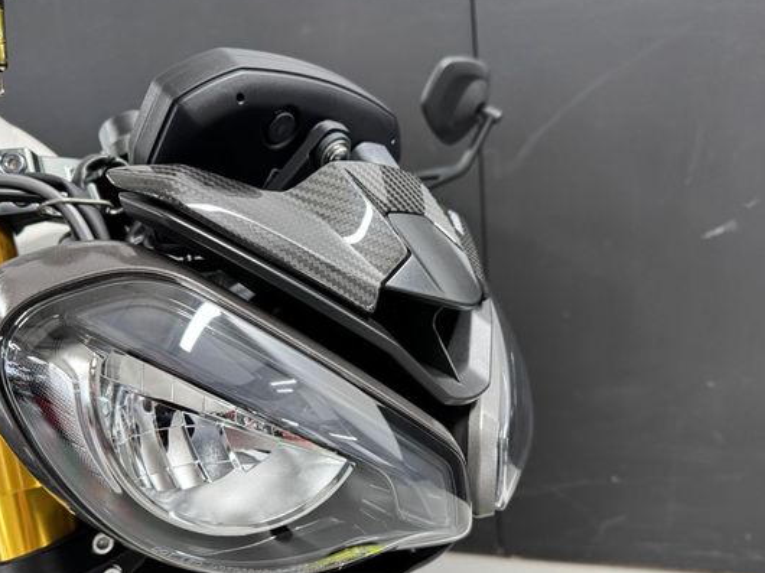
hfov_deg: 61.7
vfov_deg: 48.0
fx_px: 641
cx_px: 364
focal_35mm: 29
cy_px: 338
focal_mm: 6.76
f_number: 1.78
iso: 250
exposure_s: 1/50
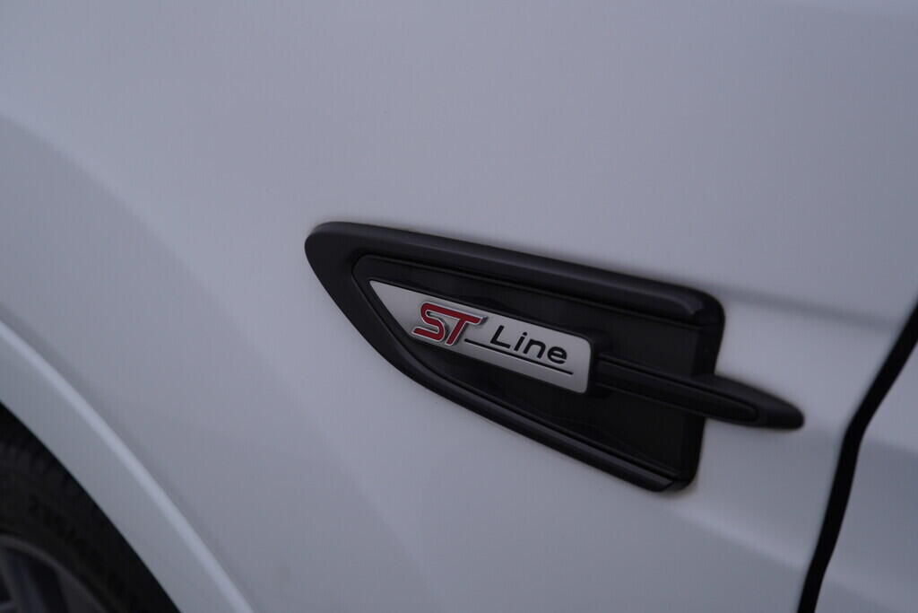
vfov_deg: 36.9
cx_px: 459
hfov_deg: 53.1
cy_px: 306
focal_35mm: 36
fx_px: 918
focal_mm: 24
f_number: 5.6
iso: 125
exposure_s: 1/160
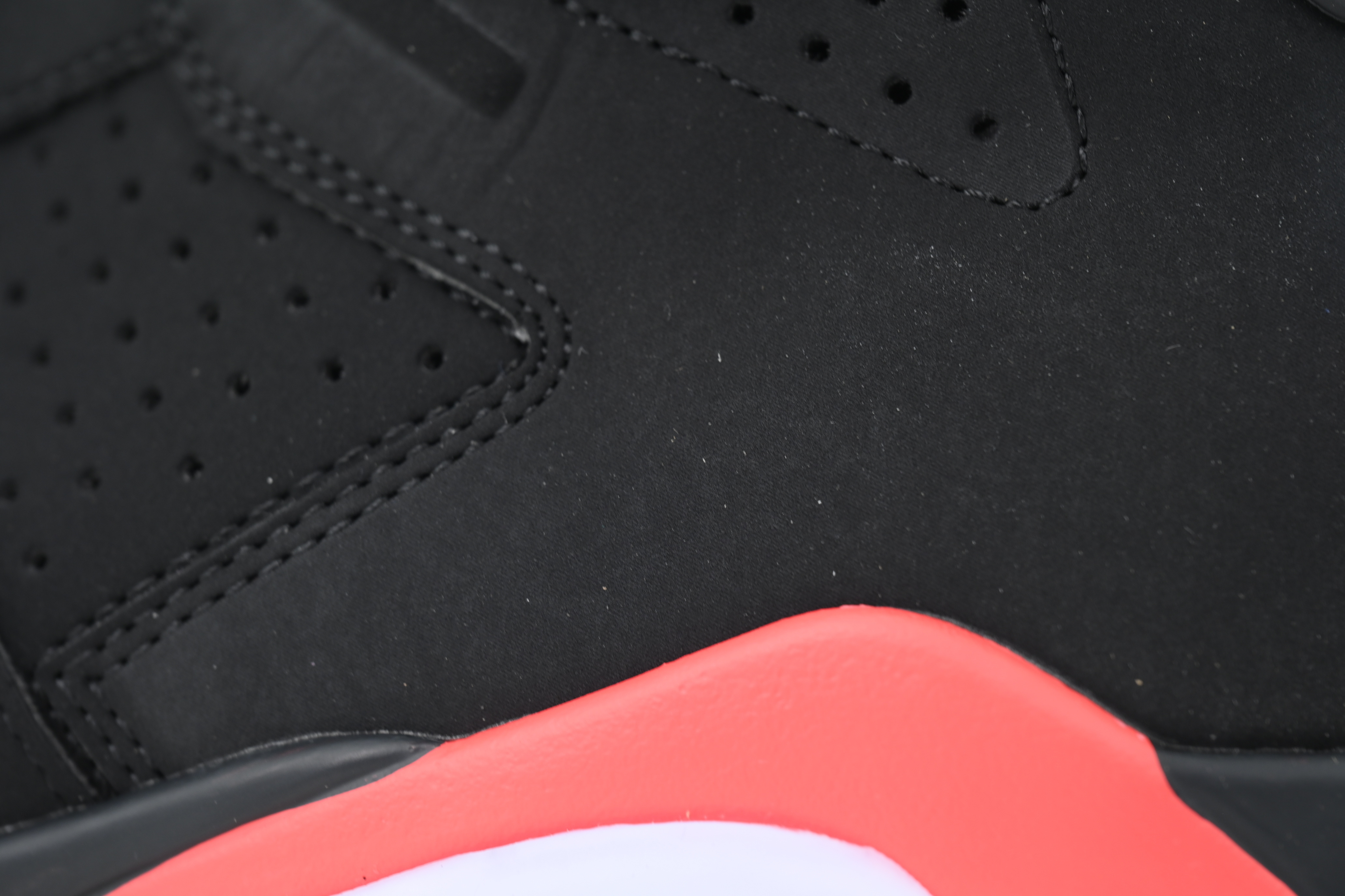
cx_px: 672
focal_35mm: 115
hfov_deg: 17.8
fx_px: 4296
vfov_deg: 11.9
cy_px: 448
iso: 400
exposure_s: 1/80
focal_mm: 115
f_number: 9
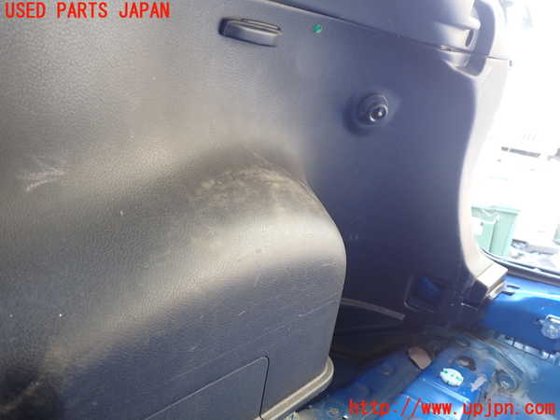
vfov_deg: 46.8
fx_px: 485
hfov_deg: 60.0
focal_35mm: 30
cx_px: 280
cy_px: 210
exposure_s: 1/50
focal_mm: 5.4
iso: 200
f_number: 2.3
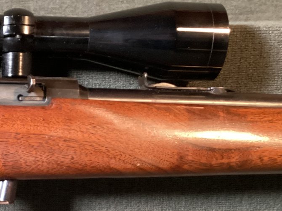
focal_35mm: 70
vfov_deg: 20.7
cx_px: -5
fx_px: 570
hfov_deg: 26.2
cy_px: 184
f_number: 2.4
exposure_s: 1/40
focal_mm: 3.3
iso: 400
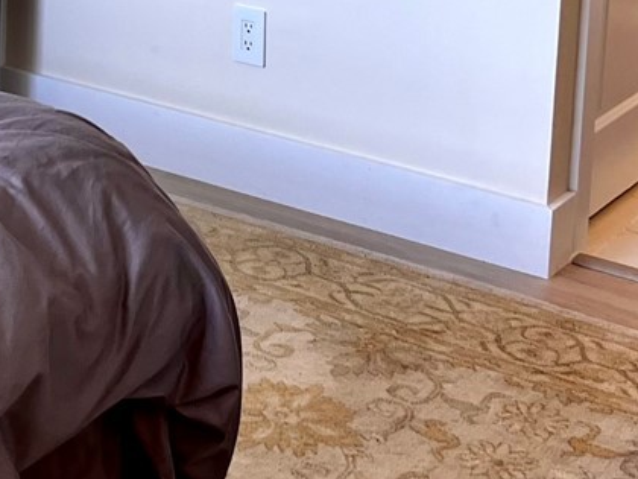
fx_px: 1825
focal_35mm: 99
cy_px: -211
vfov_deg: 14.1
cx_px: 55
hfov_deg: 19.4
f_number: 1.5
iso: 100
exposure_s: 1/120
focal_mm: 5.7
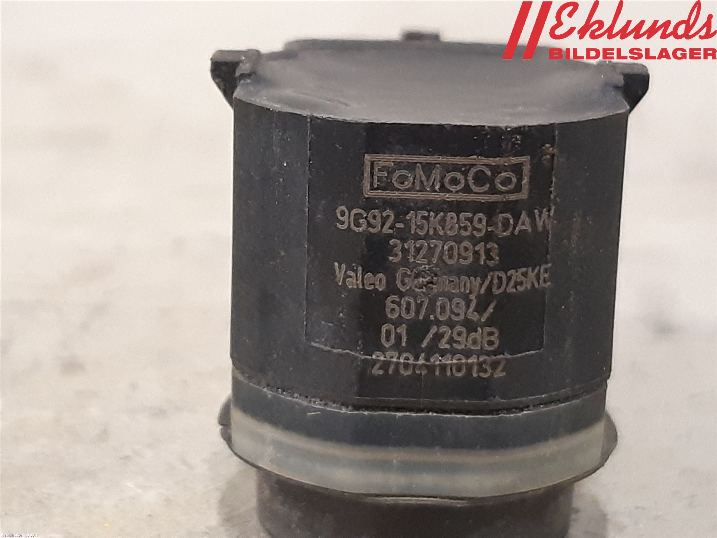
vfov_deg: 53.1
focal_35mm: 26
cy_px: 269
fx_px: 539
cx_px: 358
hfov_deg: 67.3
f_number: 1.7
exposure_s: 1/33
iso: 250
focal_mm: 3.93
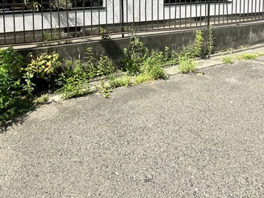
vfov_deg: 41.1
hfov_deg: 59.9
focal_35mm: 30
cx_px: 122
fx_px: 229
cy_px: 2
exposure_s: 1/703
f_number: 2.2
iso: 40
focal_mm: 2.22
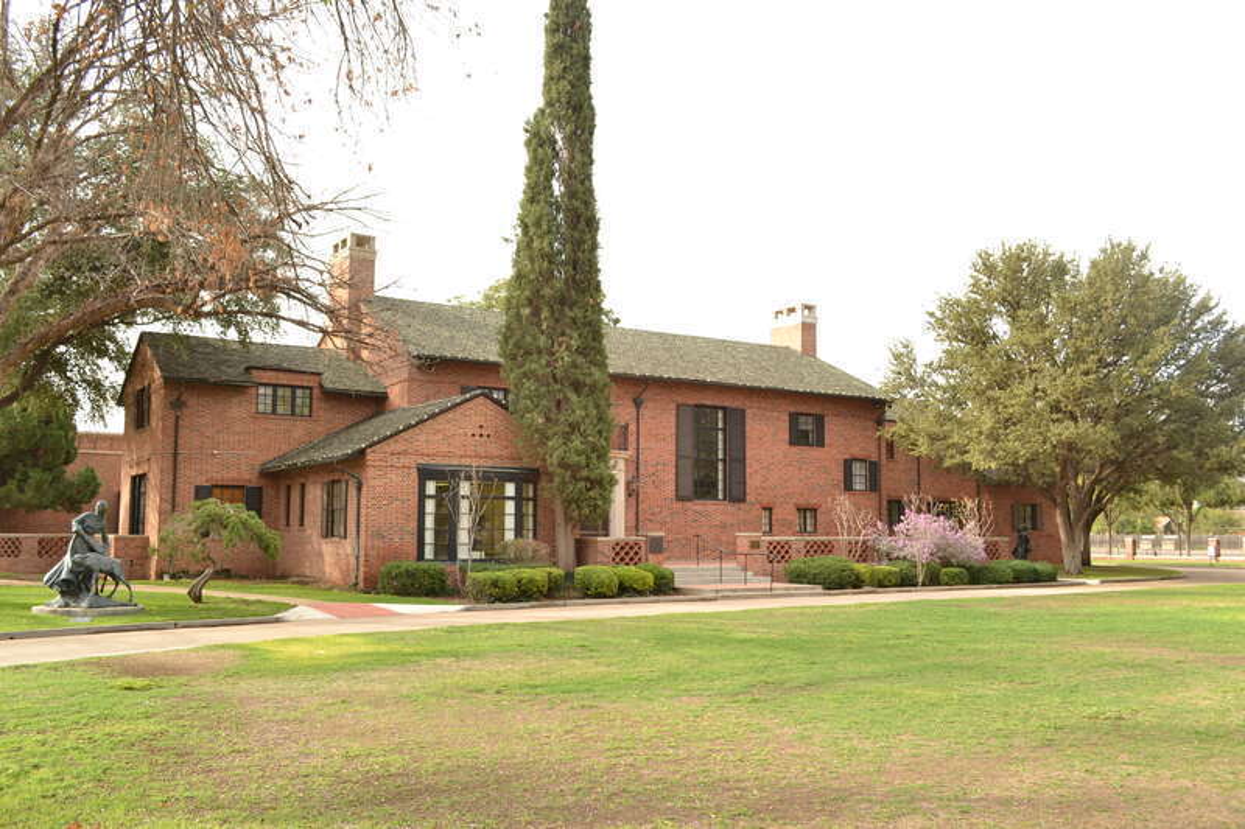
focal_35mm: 33
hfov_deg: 57.2
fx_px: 1141
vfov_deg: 40.0
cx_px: 622
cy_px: 414
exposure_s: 1/100
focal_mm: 22
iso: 200
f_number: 8
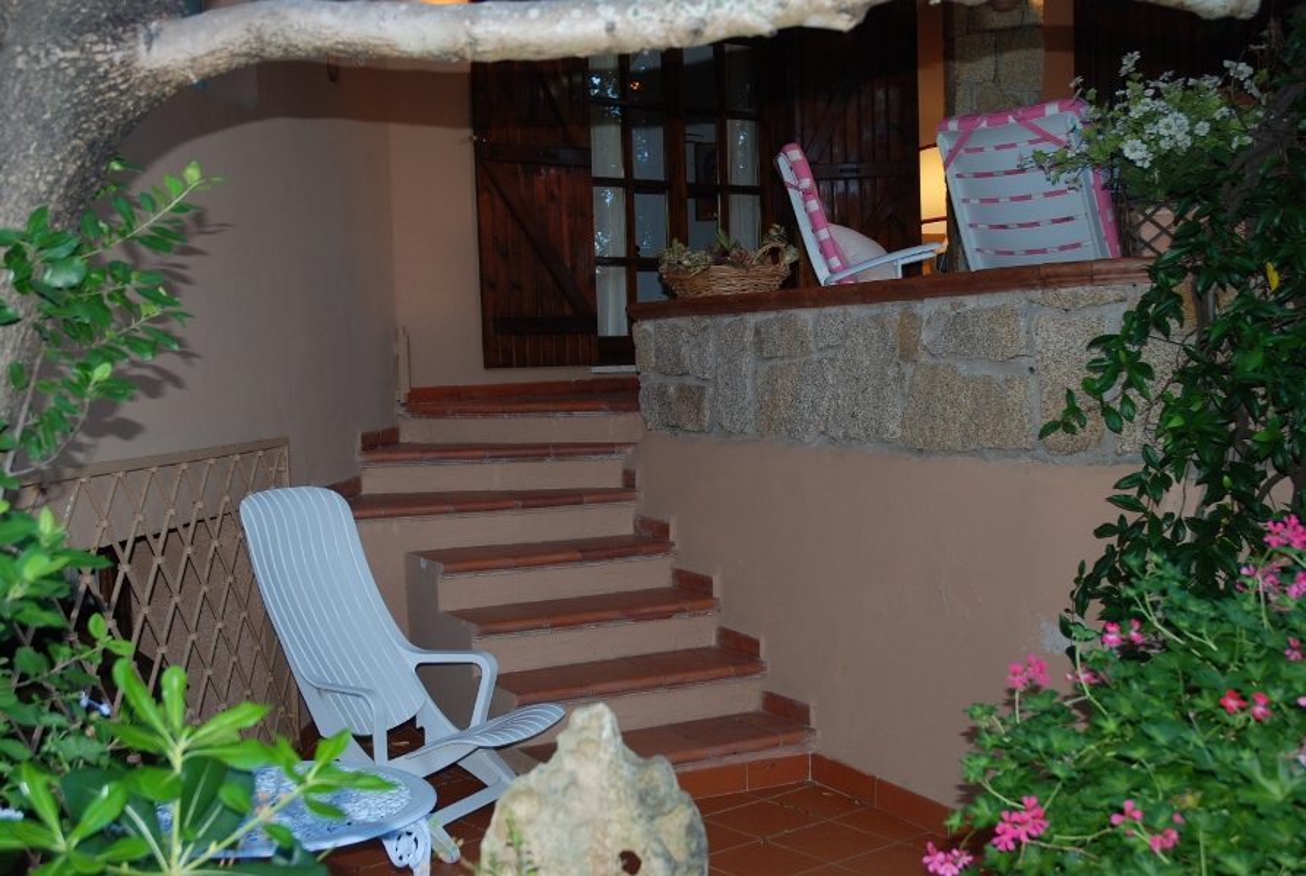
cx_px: 653
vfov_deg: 31.0
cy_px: 438
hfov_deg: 44.9
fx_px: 1581
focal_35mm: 44
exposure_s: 1/60
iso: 200
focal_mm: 29
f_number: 4
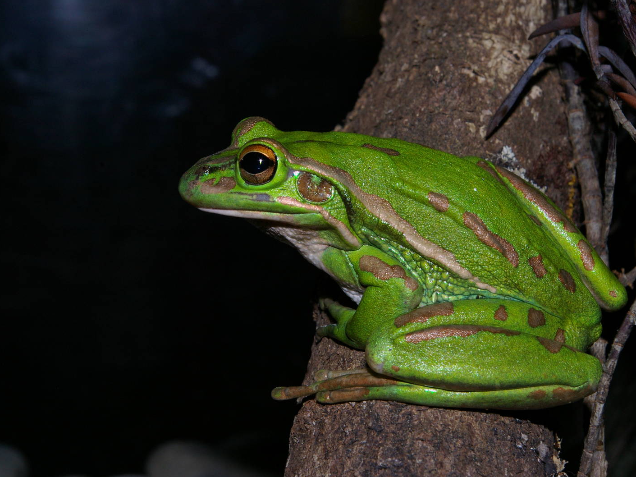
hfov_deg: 26.5
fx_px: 1351
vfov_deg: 20.0
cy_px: 239
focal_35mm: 74
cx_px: 344
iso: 400
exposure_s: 1/60
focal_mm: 45
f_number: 16
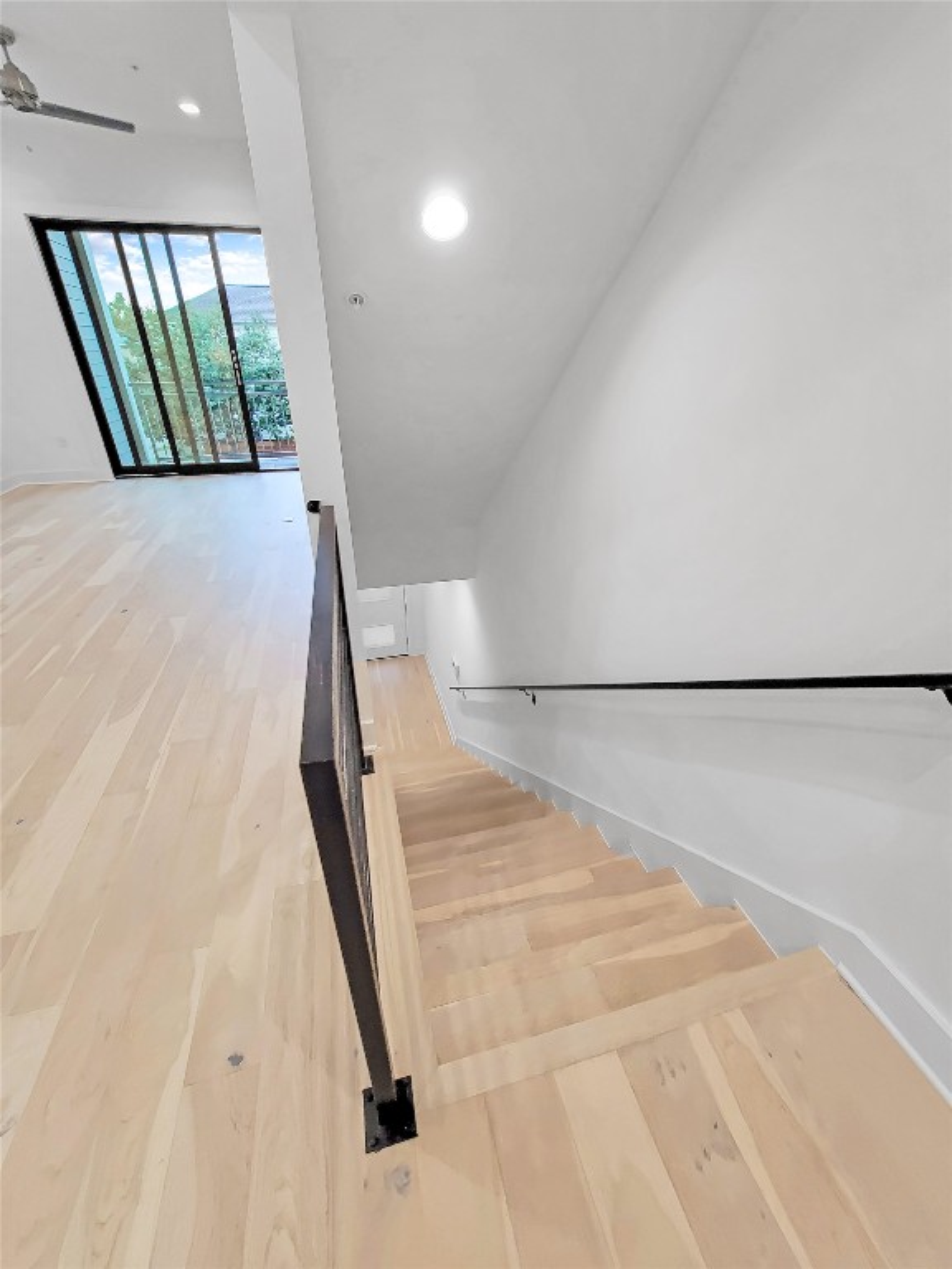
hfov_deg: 89.9
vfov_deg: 106.2
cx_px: 476
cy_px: 634
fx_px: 477
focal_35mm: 13
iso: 125
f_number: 2.2
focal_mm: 2.2
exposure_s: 1/60
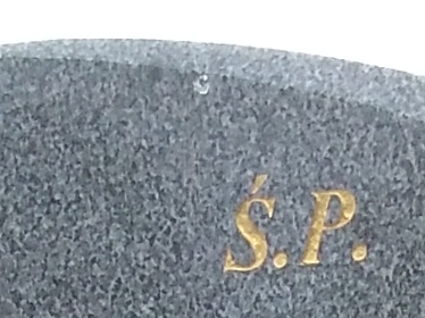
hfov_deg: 9.8
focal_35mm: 201
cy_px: 1036
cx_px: 340
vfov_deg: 6.6
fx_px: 2466
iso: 100
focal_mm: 2.39
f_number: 2.4
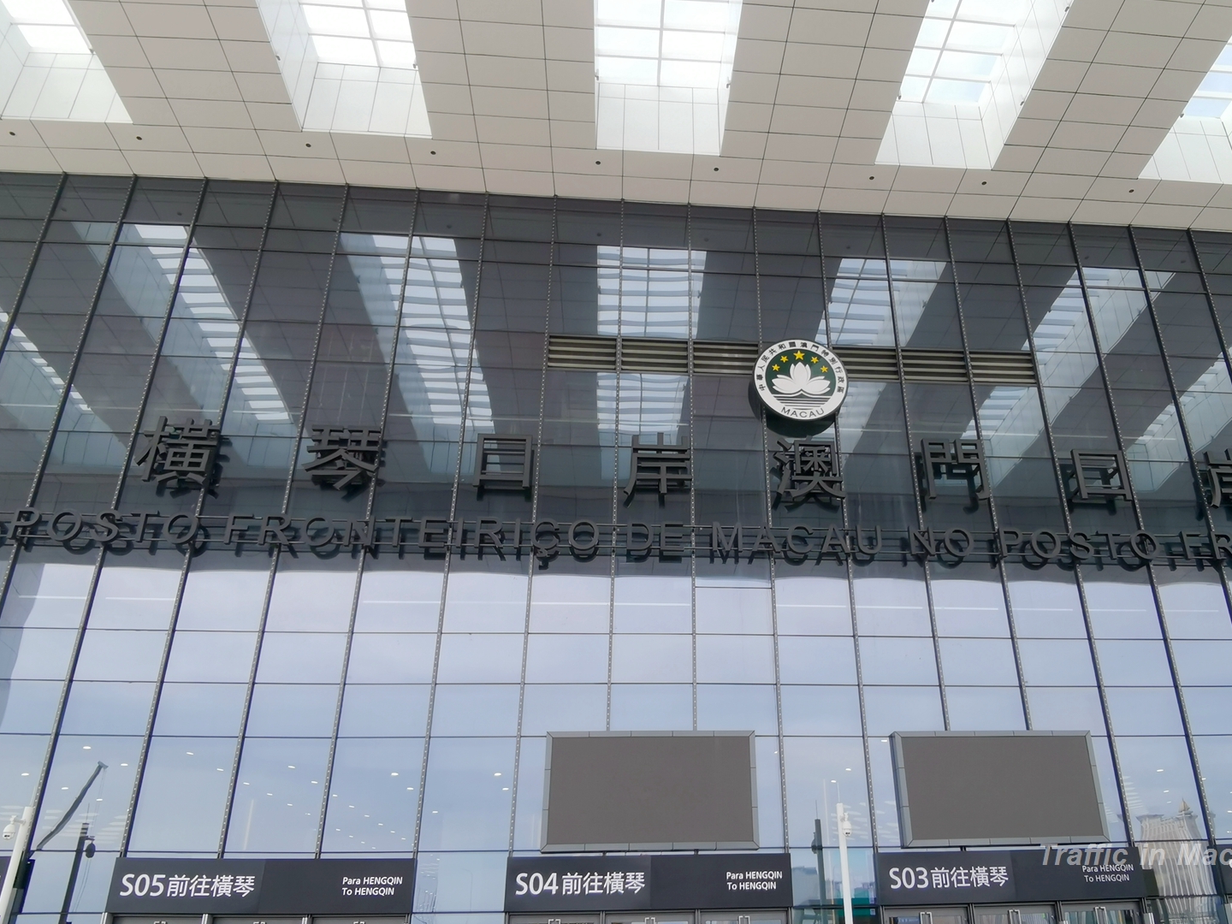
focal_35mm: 25
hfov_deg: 68.9
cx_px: 716
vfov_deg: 54.9
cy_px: 465
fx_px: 890
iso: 50
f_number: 2.2
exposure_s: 1/417
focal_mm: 2.26
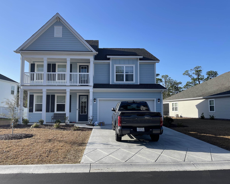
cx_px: 108
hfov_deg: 64.0
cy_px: 93
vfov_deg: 53.2
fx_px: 184
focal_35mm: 27
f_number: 1.6
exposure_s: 1/2387
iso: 32
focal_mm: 5.1
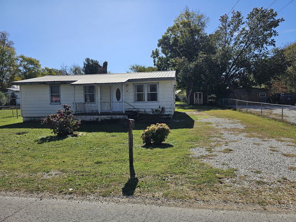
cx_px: 148
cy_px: 111
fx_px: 197
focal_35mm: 23
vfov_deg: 58.9
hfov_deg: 73.9
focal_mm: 6.3
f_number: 1.7
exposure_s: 1/1005
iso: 10
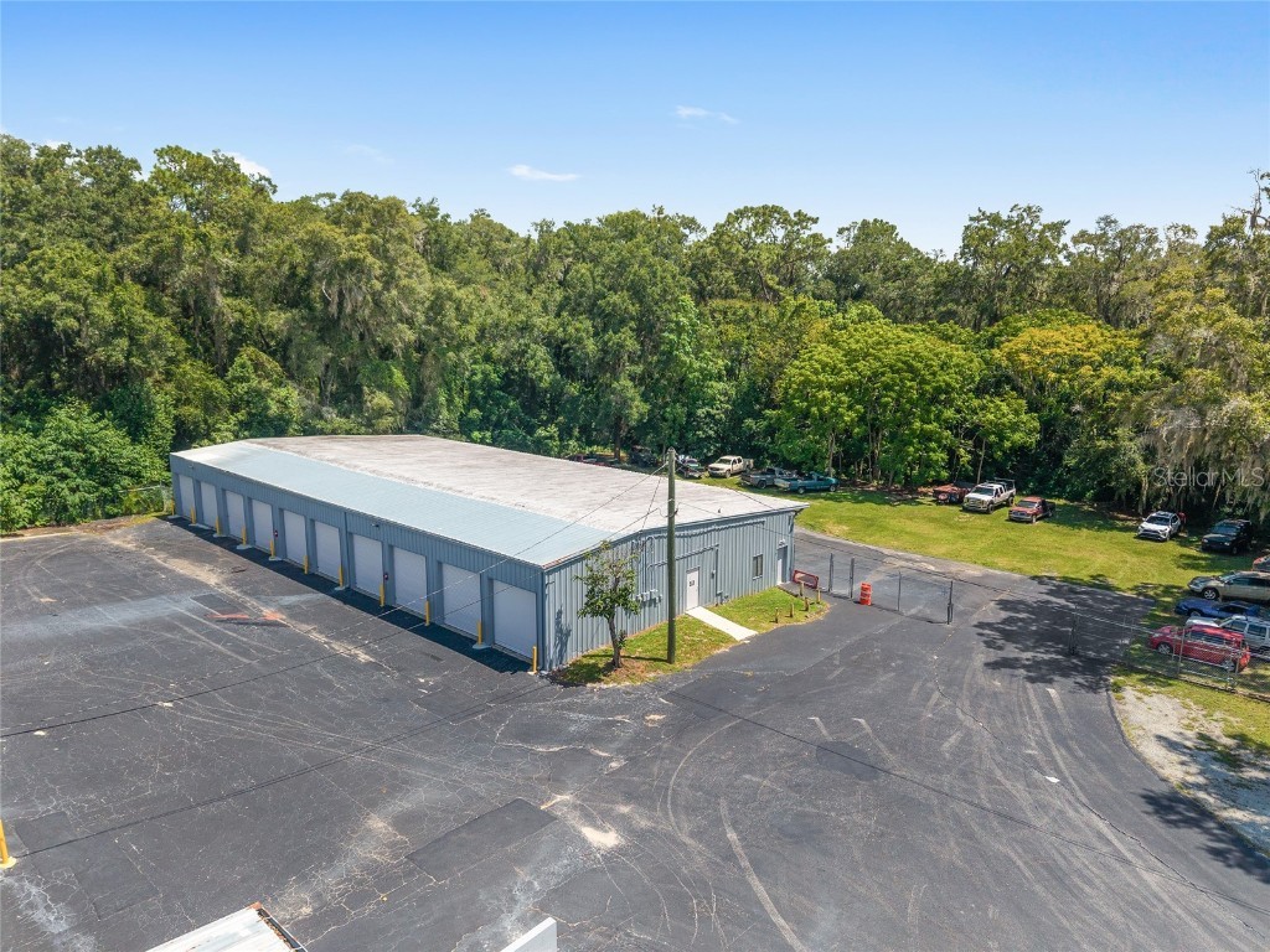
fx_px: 881
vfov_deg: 56.8
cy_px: 476
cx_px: 635
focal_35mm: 24
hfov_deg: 71.6
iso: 220
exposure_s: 1/4000
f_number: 1.8
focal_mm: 8.67
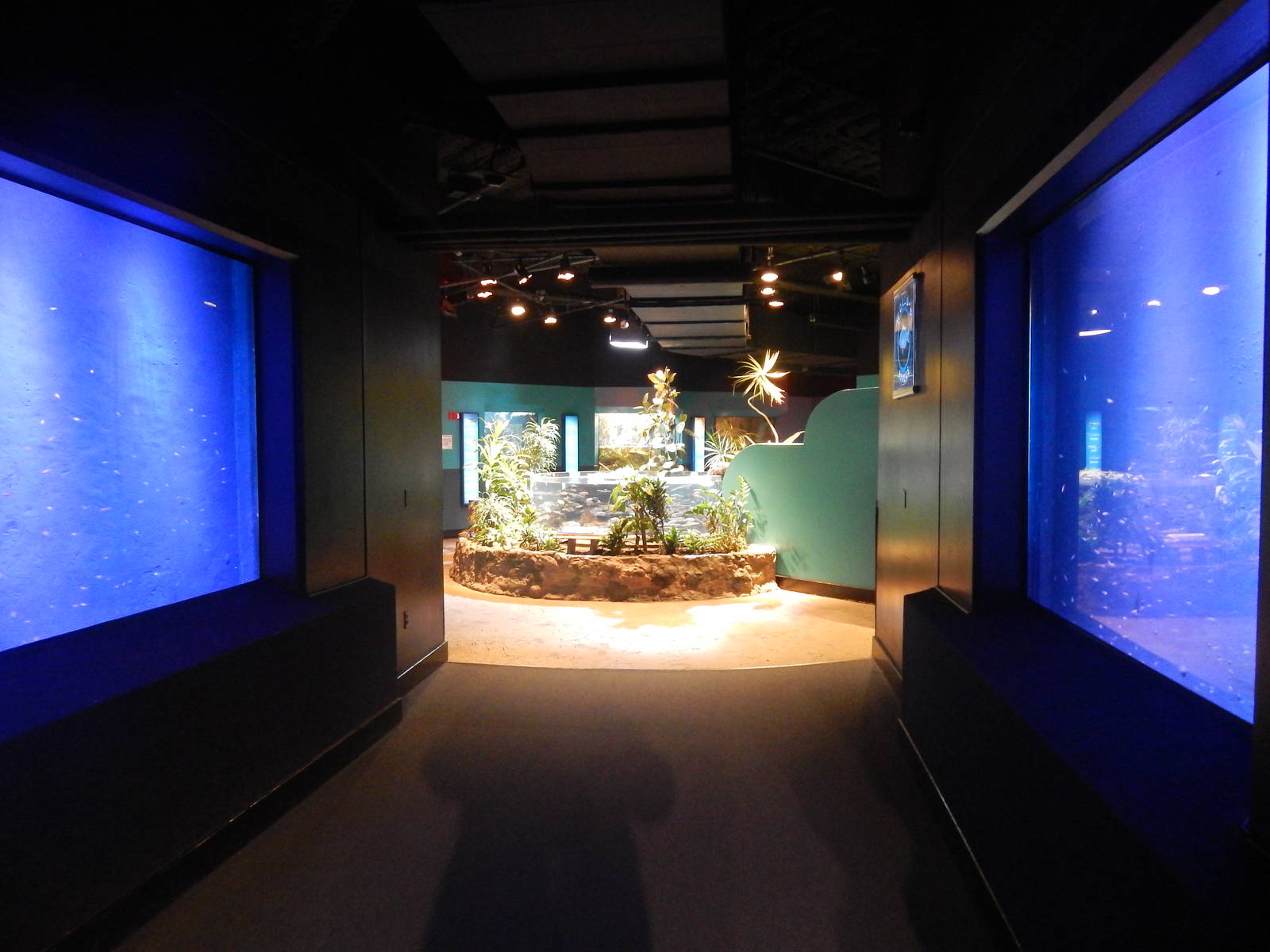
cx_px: 635
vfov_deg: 58.9
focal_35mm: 23
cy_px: 476
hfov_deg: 73.9
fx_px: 844
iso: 800
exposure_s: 1/5
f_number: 3
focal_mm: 4
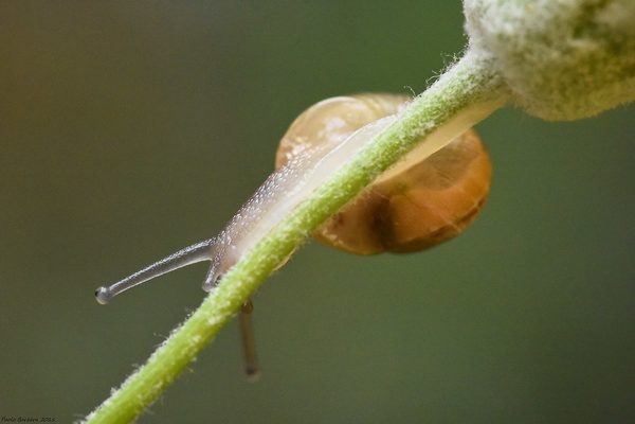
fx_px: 2778
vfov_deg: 8.7
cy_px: 212
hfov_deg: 13.0
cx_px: 318
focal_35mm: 158
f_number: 11
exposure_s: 1/160
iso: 7200
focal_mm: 105
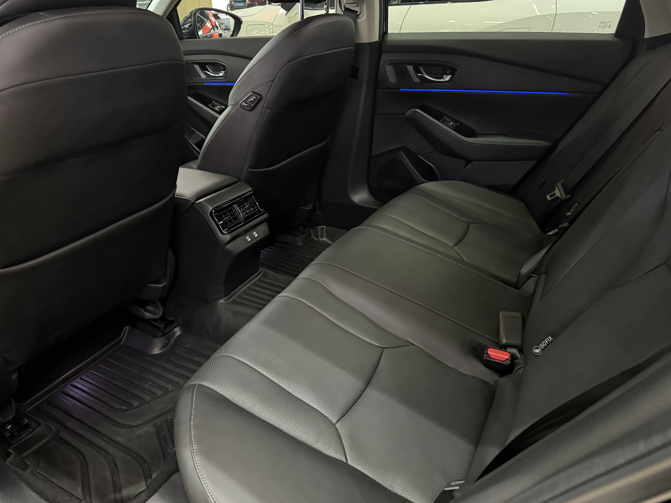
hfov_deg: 71.6
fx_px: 465
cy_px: 252
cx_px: 336
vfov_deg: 56.8
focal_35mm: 24
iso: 800
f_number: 1.78
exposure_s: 1/25
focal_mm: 6.76
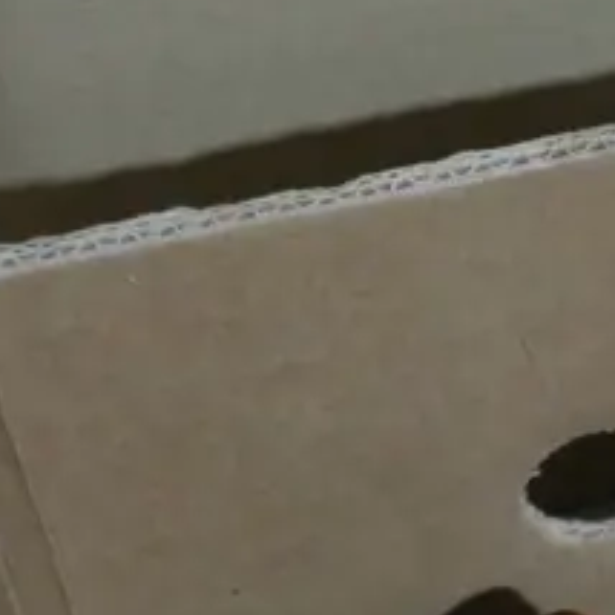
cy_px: 1036
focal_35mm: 220
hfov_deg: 7.5
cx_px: 1414
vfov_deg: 7.7
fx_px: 4422
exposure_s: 1/40
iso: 3200
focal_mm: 26
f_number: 5.3
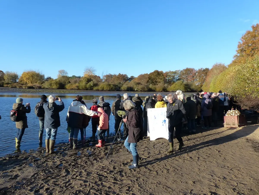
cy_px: 98
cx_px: 130
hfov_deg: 69.4
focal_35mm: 25
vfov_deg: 54.9
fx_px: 187
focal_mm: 4.5
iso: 160
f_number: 4
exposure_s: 1/400
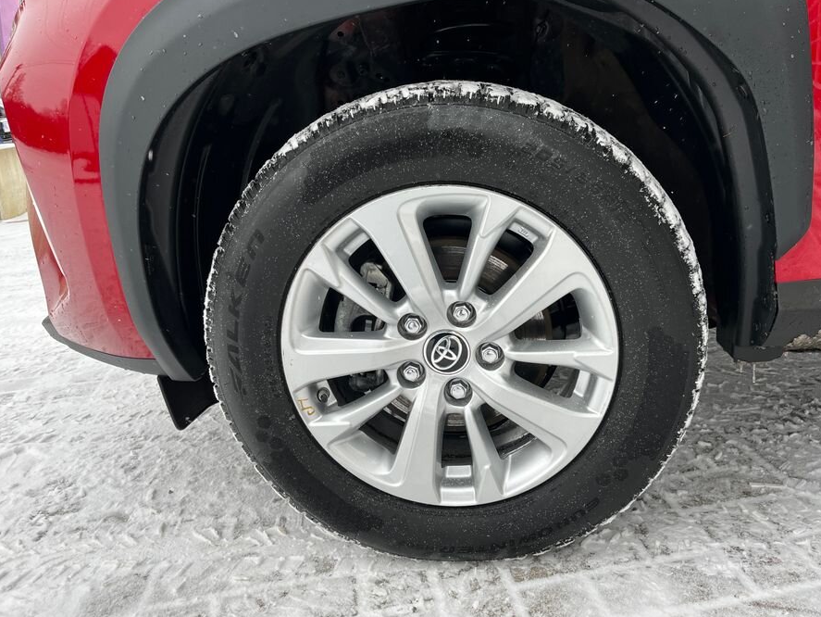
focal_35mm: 30
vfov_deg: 46.8
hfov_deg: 59.9
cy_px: 316
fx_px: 712
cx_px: 442
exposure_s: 1/381
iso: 50
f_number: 1.6
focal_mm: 5.1
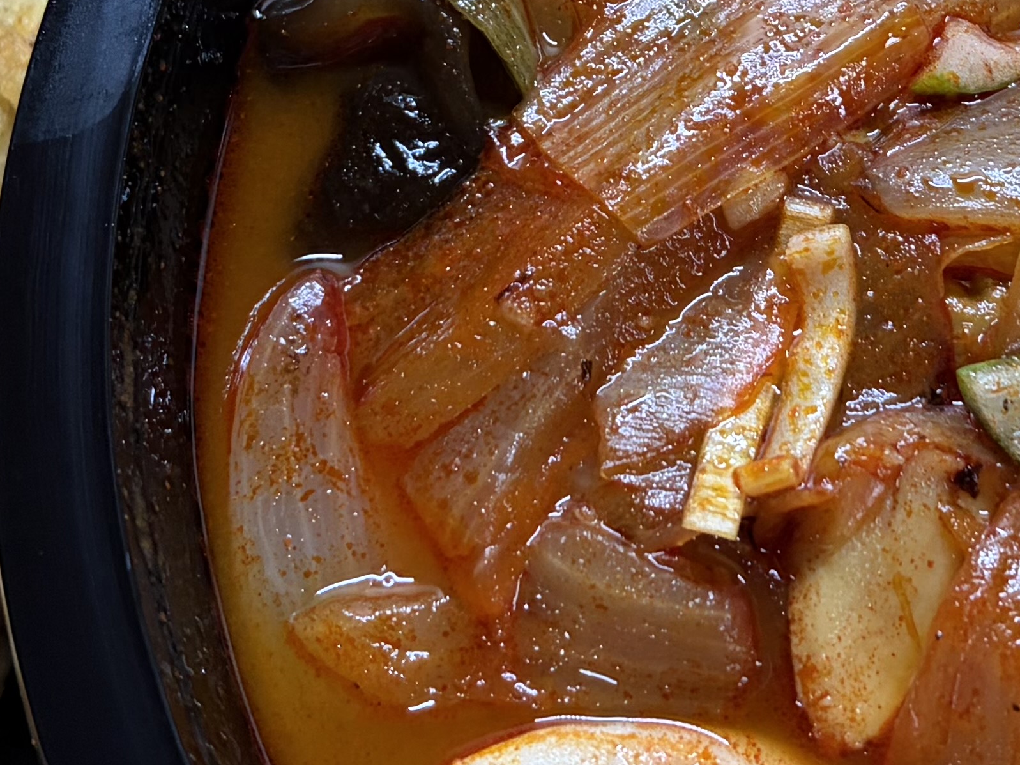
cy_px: 51
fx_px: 2740
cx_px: 710
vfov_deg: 15.7
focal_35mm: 93
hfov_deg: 21.0
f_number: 1.6
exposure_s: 1/60
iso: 200
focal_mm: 5.96
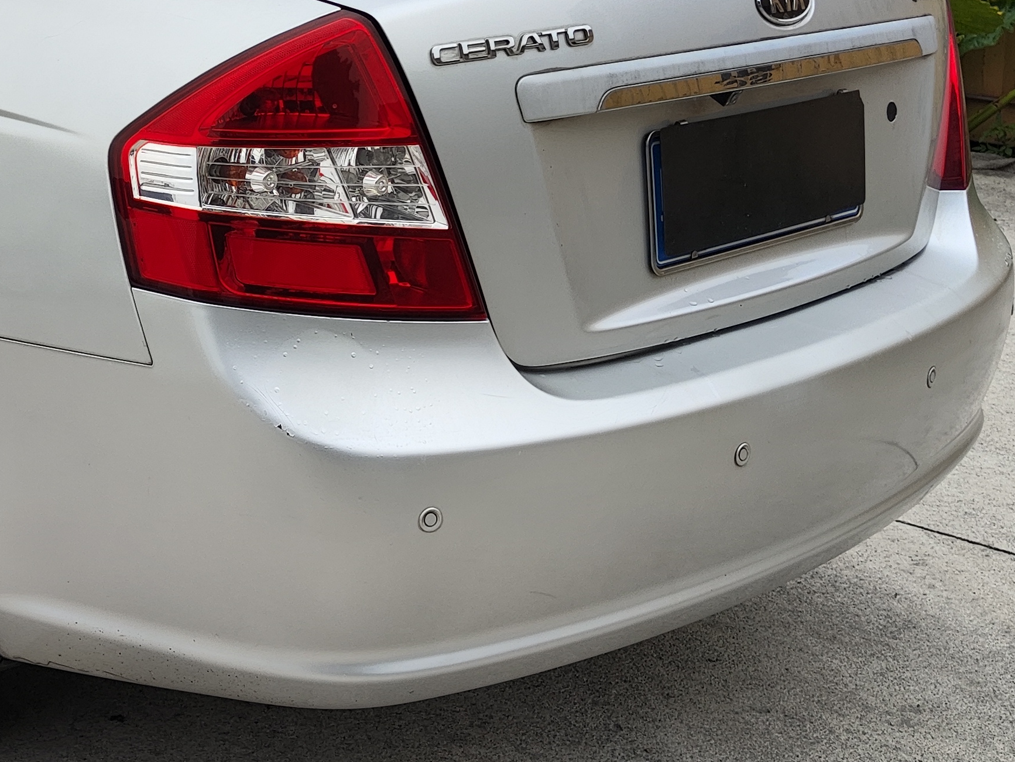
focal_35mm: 64
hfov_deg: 28.9
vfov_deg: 22.4
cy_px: 78
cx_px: 77
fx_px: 1877
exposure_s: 1/847
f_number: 1.8
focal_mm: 4.68
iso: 50
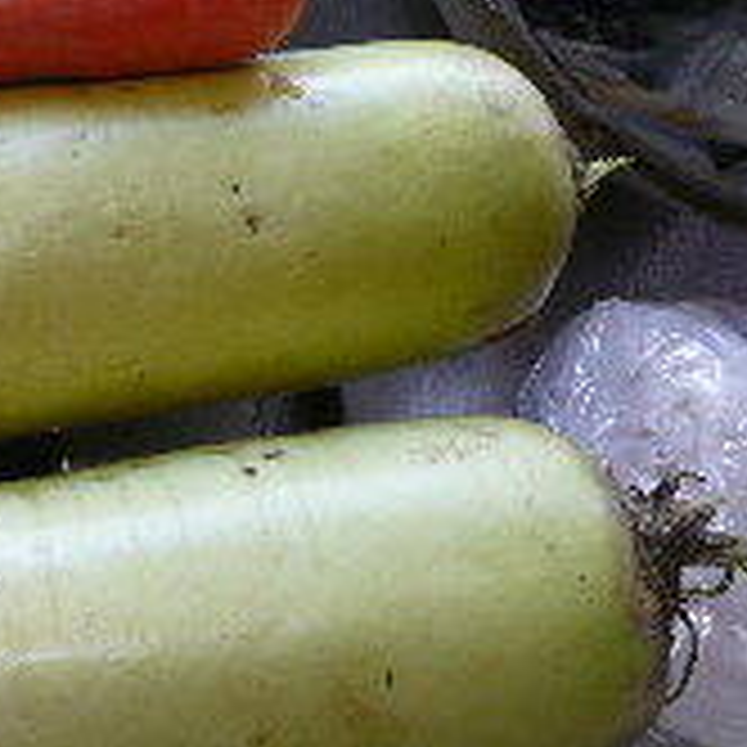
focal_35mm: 64
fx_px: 1563
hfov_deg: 24.1
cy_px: 288
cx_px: -184
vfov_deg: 26.8
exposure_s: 1/30
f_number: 3.3
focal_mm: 4.6
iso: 125
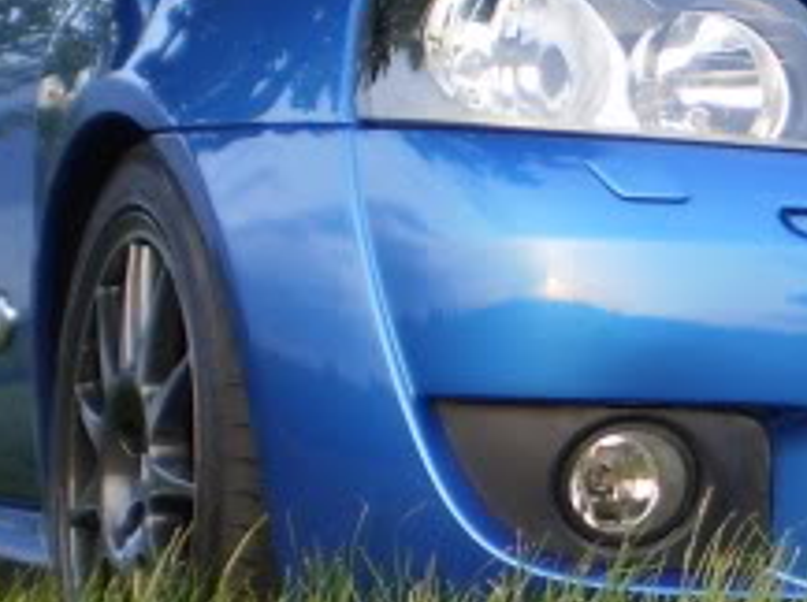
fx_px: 3095
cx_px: 904
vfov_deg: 11.1
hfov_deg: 14.5
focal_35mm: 133
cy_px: 442
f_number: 3.1
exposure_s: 1/40
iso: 64
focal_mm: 6.3
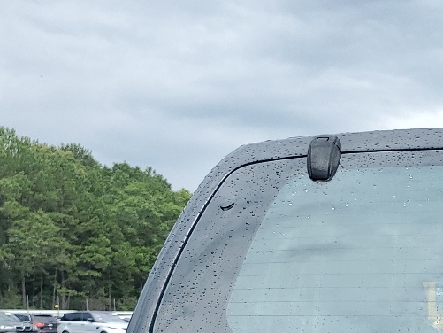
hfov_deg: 21.8
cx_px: 529
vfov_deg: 16.1
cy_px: 515
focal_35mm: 83
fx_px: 1062
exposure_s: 1/1250
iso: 50
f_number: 1.5
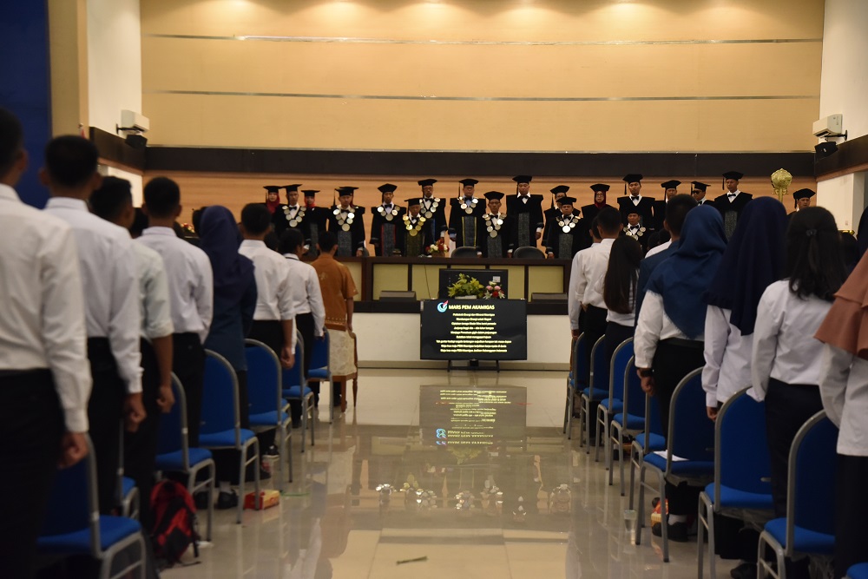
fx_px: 1567
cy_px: 290
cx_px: 434
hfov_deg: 31.0
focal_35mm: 65
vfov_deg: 20.9
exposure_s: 1/80
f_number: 5.6
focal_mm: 65
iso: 3200
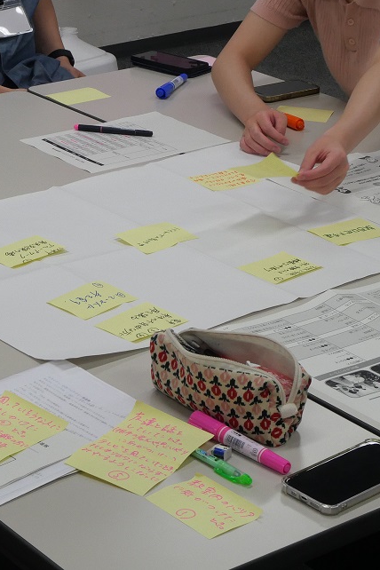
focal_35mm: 105
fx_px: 1662
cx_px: 67
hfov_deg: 13.0
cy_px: 139
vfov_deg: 19.3
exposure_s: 1/60
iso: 800
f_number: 10
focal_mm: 25
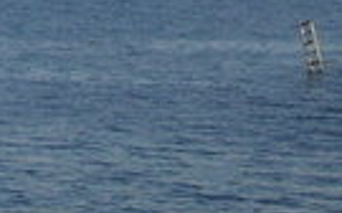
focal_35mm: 233
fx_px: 2169
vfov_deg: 5.6
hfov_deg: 9.0
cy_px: -112
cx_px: -10
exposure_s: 1/1000
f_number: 2.8
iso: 50
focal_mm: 6.1
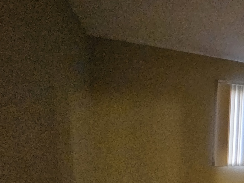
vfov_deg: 41.1
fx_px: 226
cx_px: 250
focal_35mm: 32
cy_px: 160
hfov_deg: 46.4
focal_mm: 2.2
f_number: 2.2
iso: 1250
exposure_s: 1/24
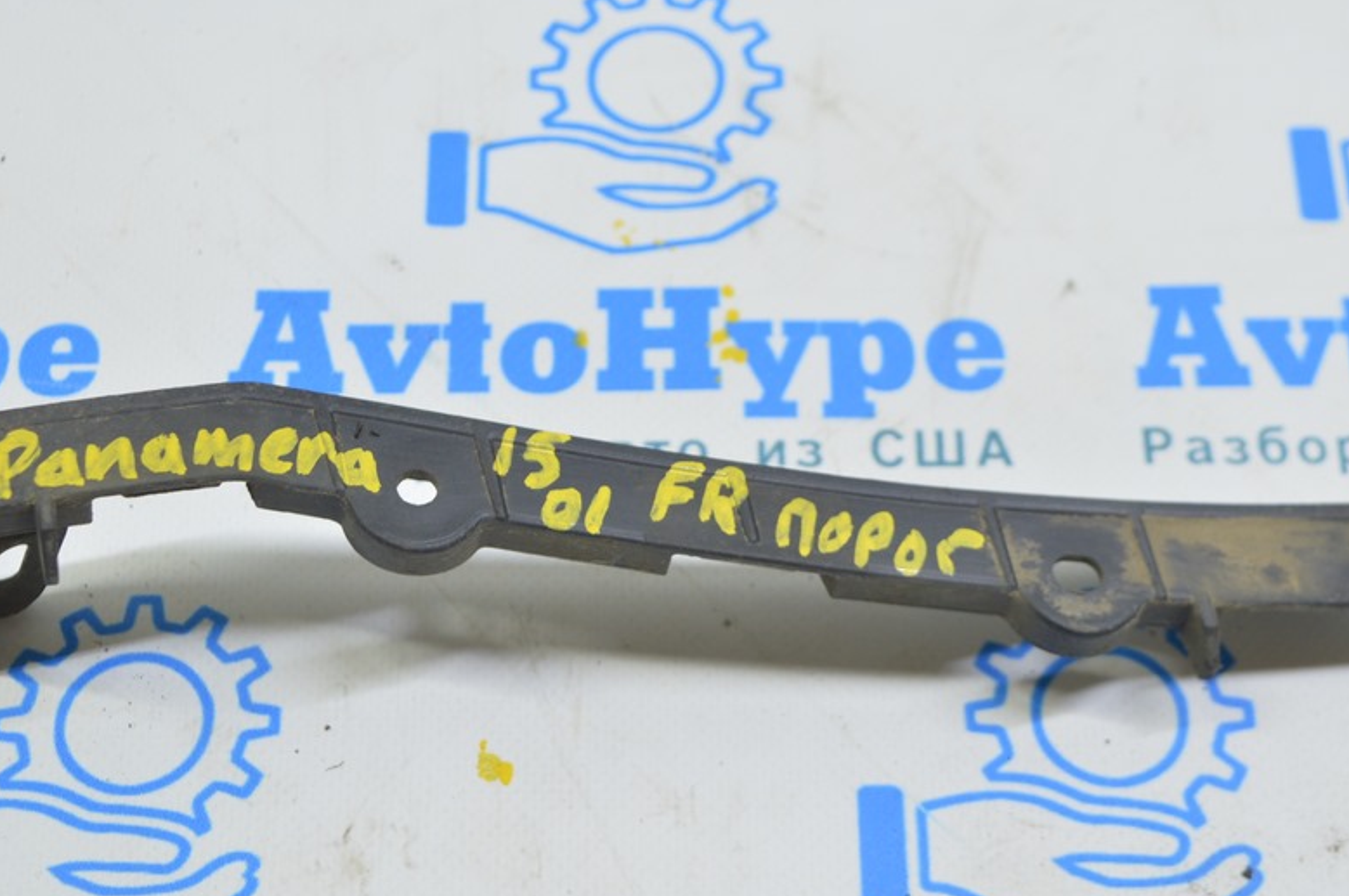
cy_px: 446
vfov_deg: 17.2
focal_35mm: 79
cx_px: 688
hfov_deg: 25.7
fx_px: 2957
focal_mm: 40
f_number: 5.6
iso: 400
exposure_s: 1/20
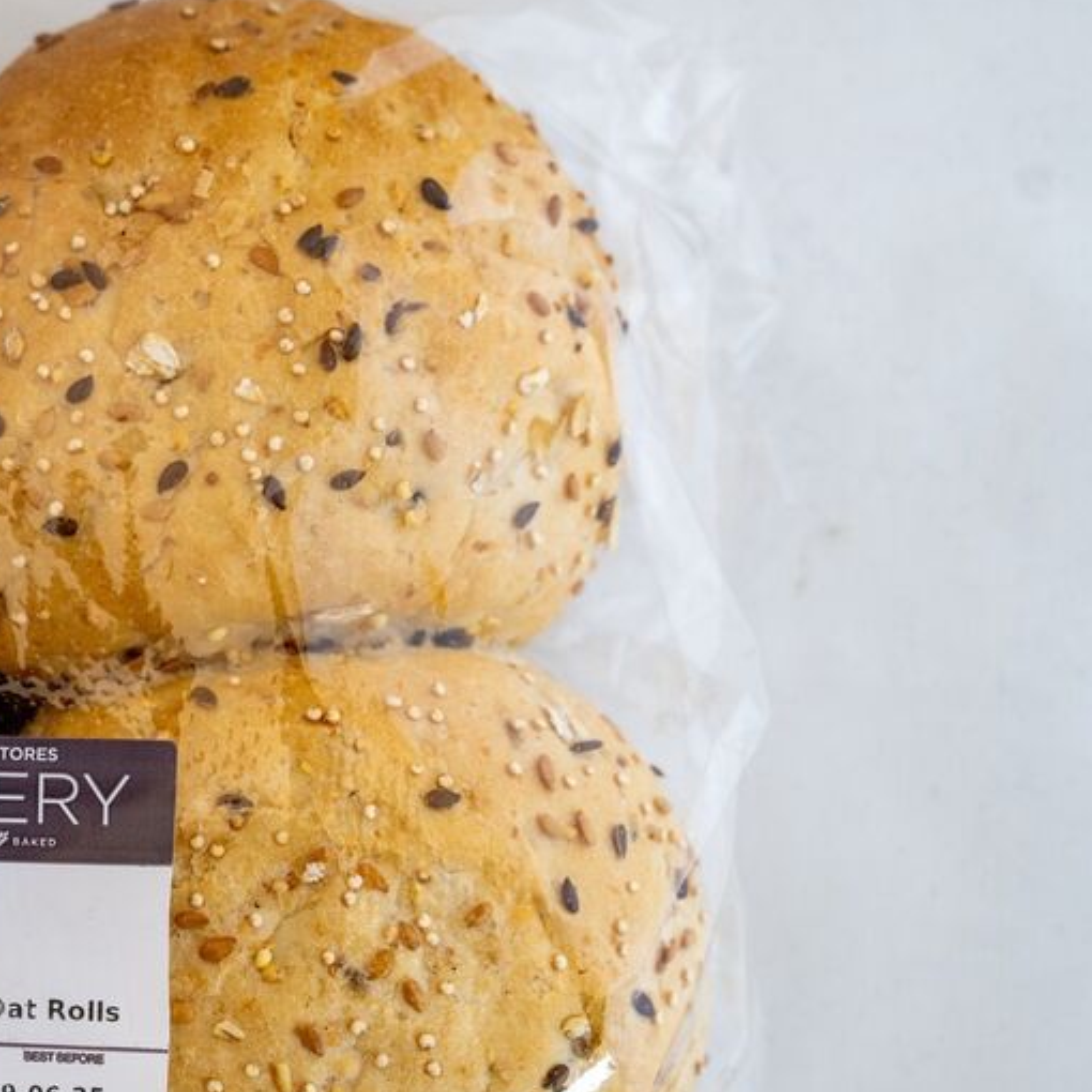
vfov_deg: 25.7
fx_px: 2391
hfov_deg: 24.6
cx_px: 19
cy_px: 670
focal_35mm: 67
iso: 400
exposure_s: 1/100
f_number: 5
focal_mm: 33.5
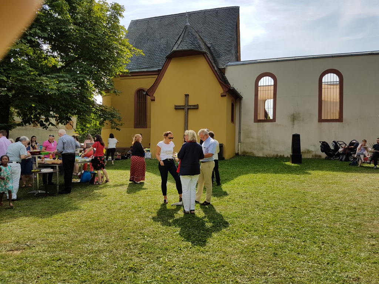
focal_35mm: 26
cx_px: 190
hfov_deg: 67.3
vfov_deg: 53.1
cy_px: 142
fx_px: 285
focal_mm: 4.2
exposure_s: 1/2784
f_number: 1.7
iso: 40
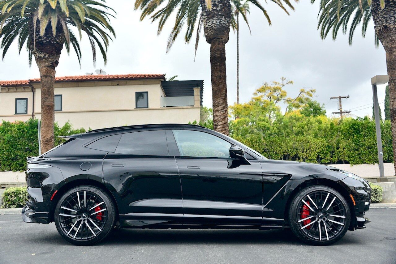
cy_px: 132
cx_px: 198
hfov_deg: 53.1
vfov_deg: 36.9
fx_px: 396
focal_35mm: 36
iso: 640
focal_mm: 36
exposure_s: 1/640
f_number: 4.5
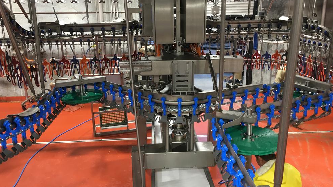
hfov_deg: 61.0
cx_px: 166
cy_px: 86
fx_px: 283
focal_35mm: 32
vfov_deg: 36.6
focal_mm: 4.15
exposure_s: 1/30
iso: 64
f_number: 2.2
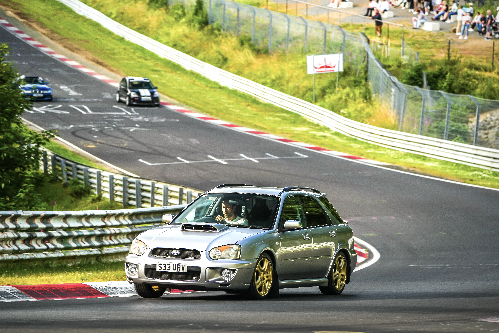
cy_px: 166
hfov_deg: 12.4
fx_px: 2301
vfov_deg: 8.3
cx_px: 250
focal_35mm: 166
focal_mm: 166
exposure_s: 1/500
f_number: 5.6
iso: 500
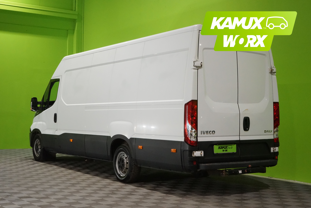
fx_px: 475
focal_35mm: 55
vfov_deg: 24.6
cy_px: 104
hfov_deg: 36.2
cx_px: 156
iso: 6400
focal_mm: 55
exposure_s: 1/25
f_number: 25
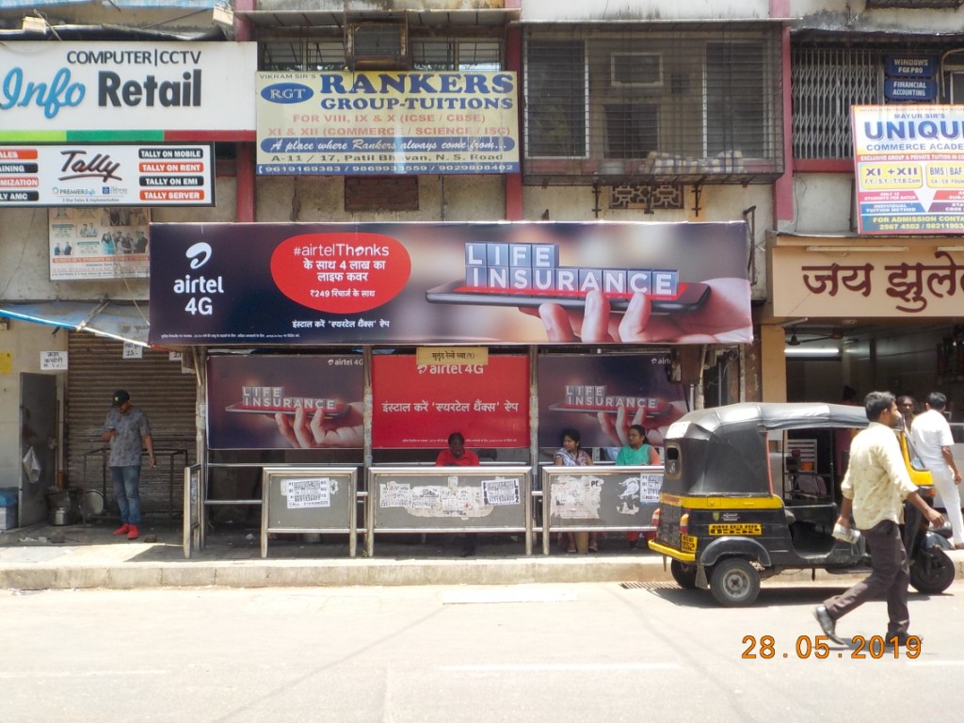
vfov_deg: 37.7
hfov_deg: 49.0
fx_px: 1058
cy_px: 362
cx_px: 482
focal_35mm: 38
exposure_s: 1/250
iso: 125
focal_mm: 5.2
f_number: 3.7
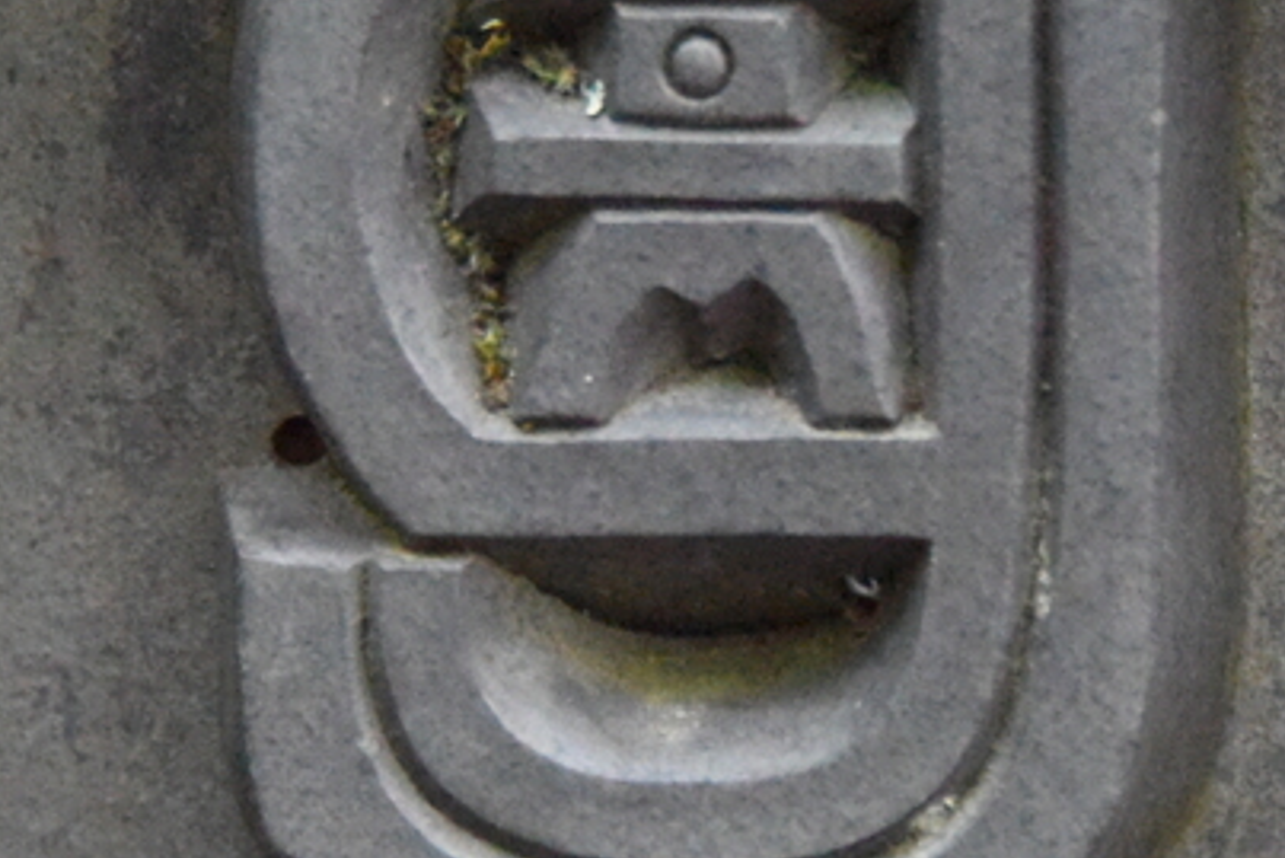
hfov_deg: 2.8
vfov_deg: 1.9
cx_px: 775
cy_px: 262
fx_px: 26065
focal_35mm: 730
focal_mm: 230
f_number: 6.3
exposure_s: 1/500
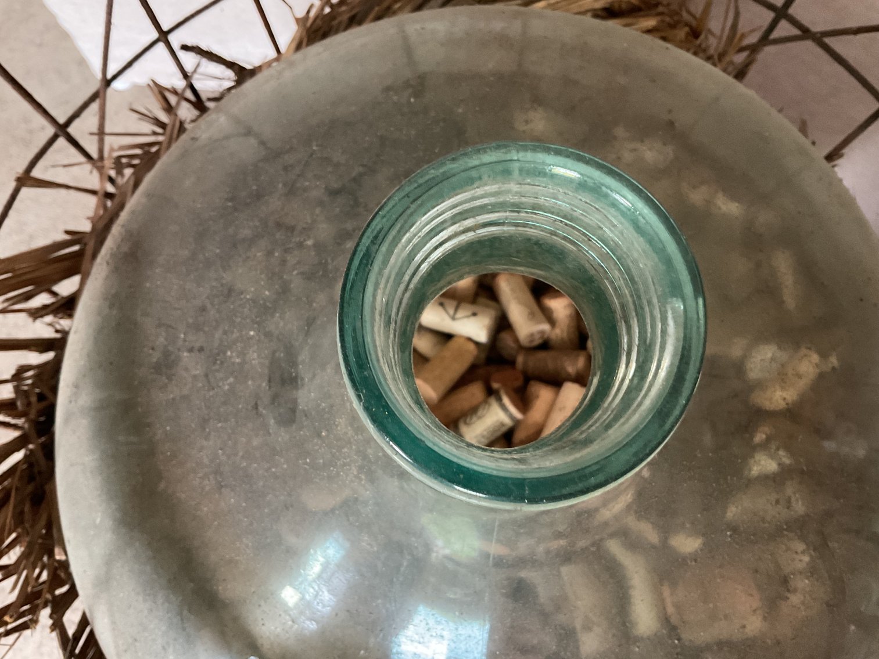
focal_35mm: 29
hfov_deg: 61.7
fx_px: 736
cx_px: 440
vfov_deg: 48.2
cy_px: 330
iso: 320
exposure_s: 1/40
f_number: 1.8
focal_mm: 3
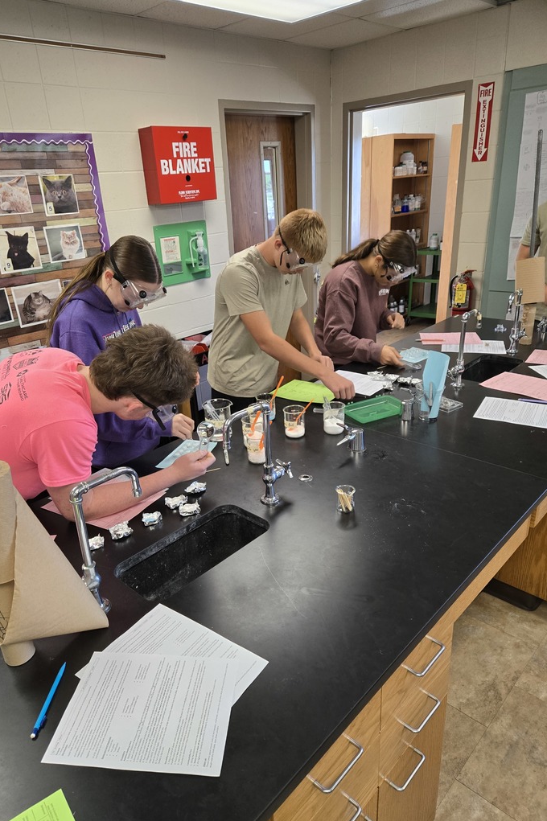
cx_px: 240
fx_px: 547
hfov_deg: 53.0
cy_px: 411
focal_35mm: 24
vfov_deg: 73.8
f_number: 1.8
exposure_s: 1/120
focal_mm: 5.4
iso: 125
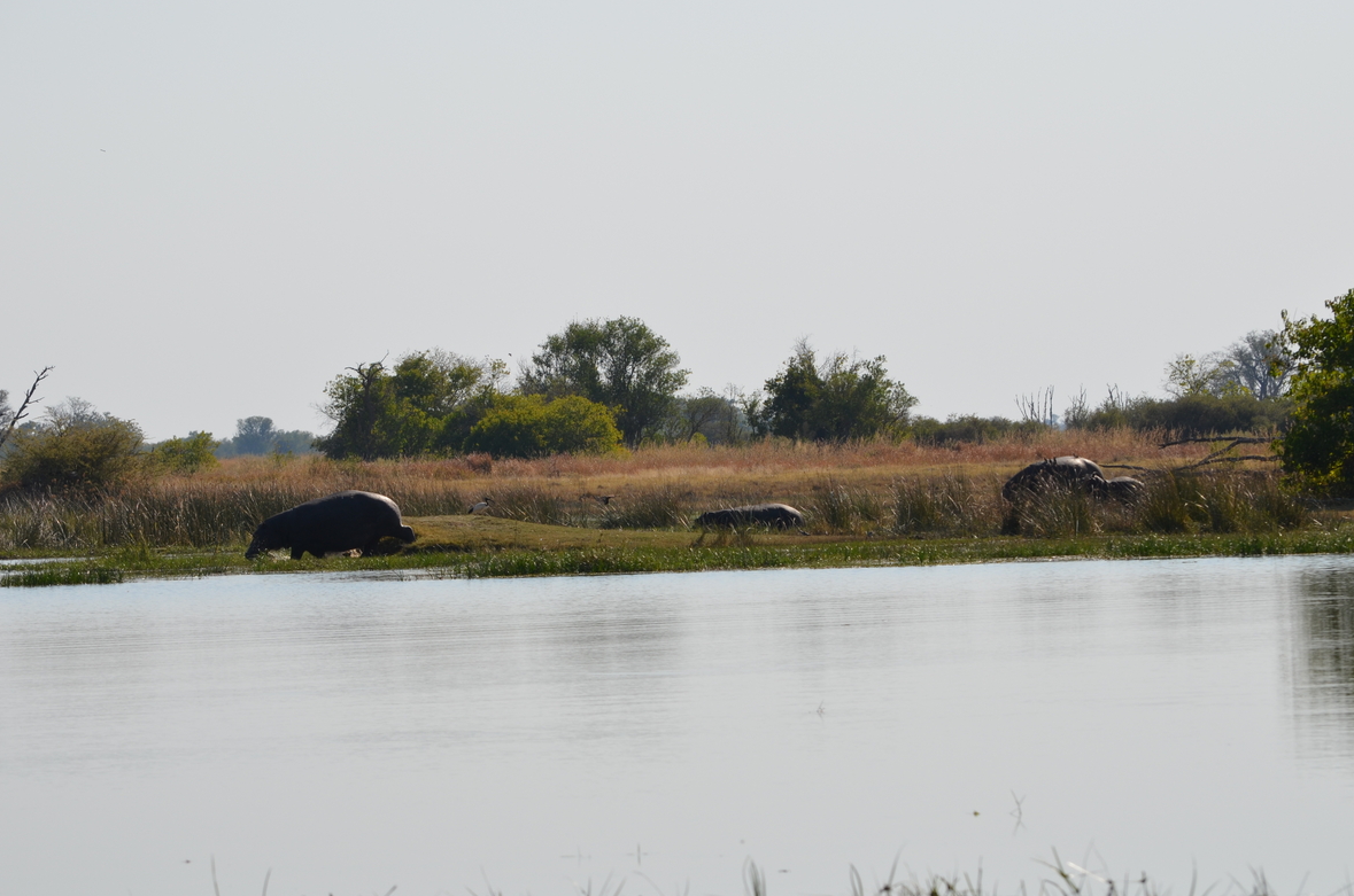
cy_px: 482
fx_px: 8558
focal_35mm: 228
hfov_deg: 9.0
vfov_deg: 6.0
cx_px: 682
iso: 200
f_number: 8
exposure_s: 1/1000
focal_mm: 140
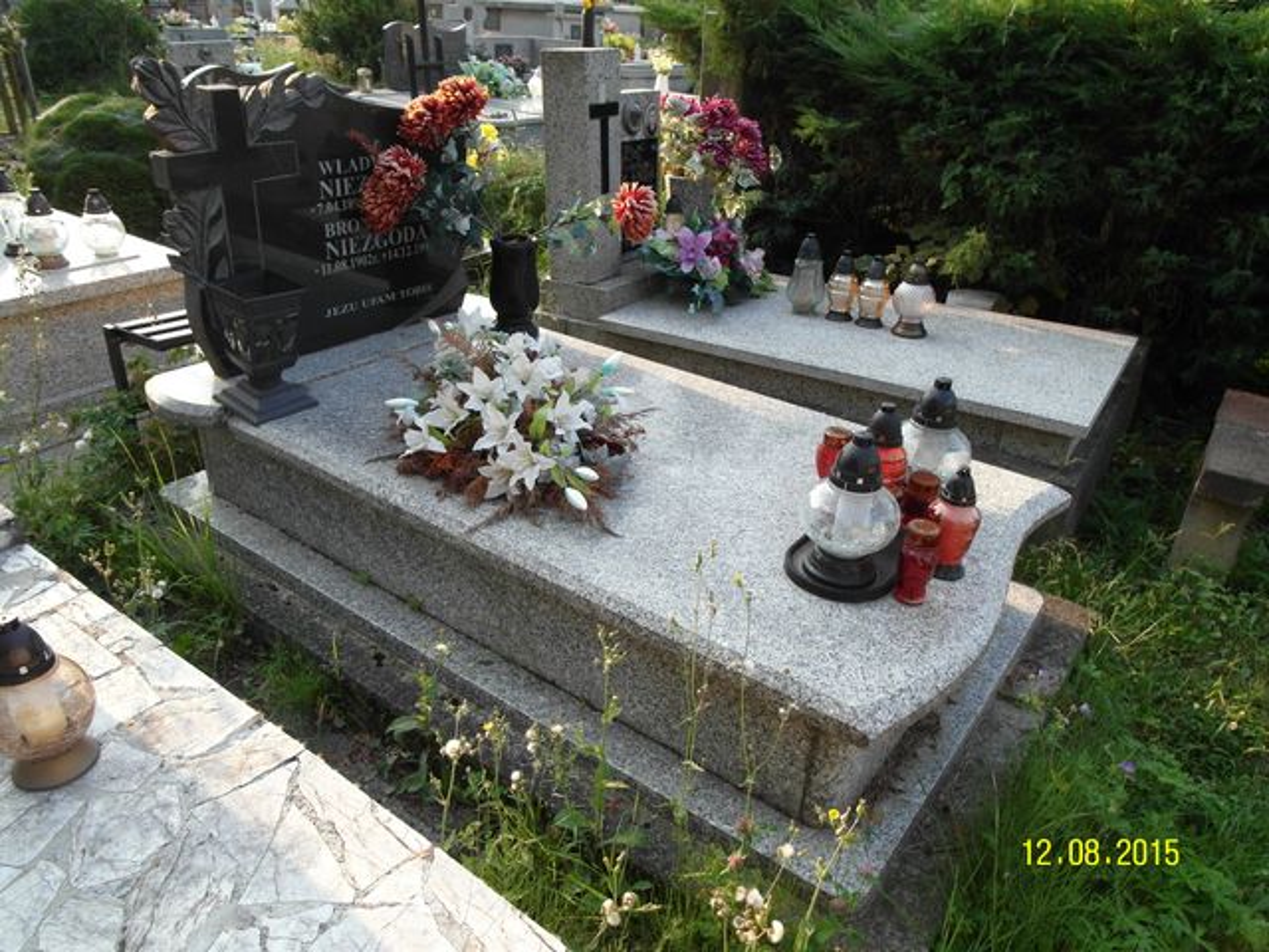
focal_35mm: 24
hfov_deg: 71.6
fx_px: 880
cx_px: 634
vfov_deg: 56.8
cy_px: 476
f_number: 3.4
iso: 80
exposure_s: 1/125
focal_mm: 5.2
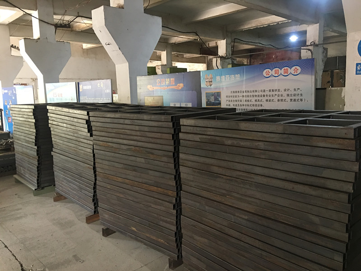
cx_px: 180
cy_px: 136
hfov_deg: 61.7
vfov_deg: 48.2
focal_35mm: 29
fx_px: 302
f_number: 2.2
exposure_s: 1/8
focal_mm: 4.15
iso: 100
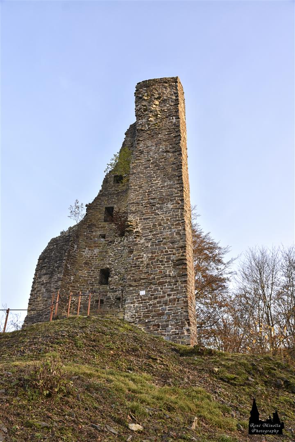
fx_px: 369
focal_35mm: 30
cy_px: 221
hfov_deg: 43.6
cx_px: 148
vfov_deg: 61.9
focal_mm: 20
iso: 200
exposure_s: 1/125
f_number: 6.3
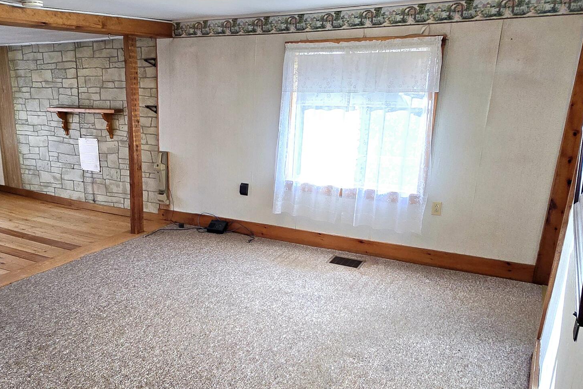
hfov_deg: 64.1
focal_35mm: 28
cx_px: 203
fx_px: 453
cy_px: 257
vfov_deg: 45.7
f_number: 2.2
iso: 80
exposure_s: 1/60.2
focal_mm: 2.2
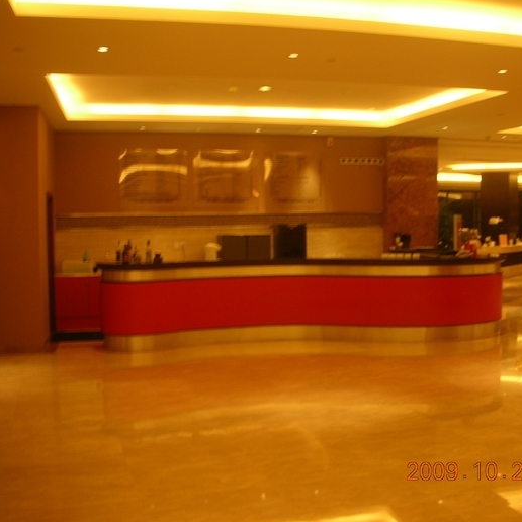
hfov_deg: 39.9
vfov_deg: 40.0
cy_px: 262
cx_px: 304
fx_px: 717
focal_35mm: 42
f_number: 3
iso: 50
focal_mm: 5.8
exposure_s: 1/7.7
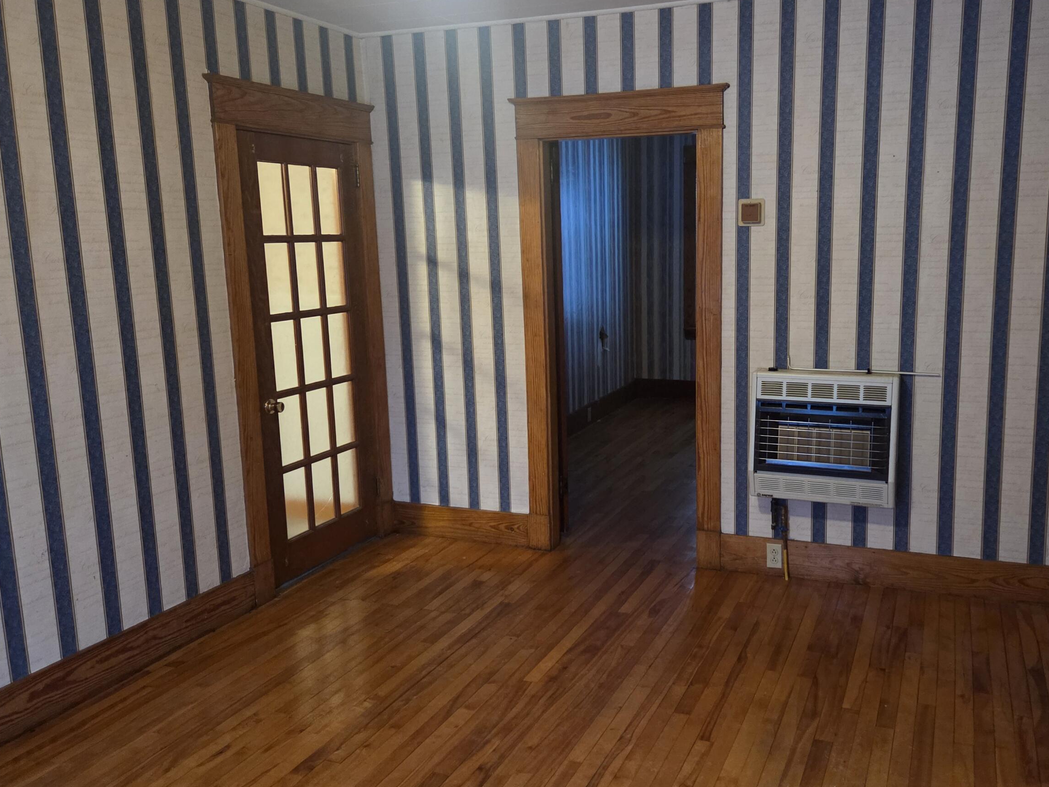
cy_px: 384
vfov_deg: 46.8
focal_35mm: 30
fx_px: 909
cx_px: 619
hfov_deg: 59.6
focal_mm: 5.4
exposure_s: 1/60
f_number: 1.8
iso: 1600
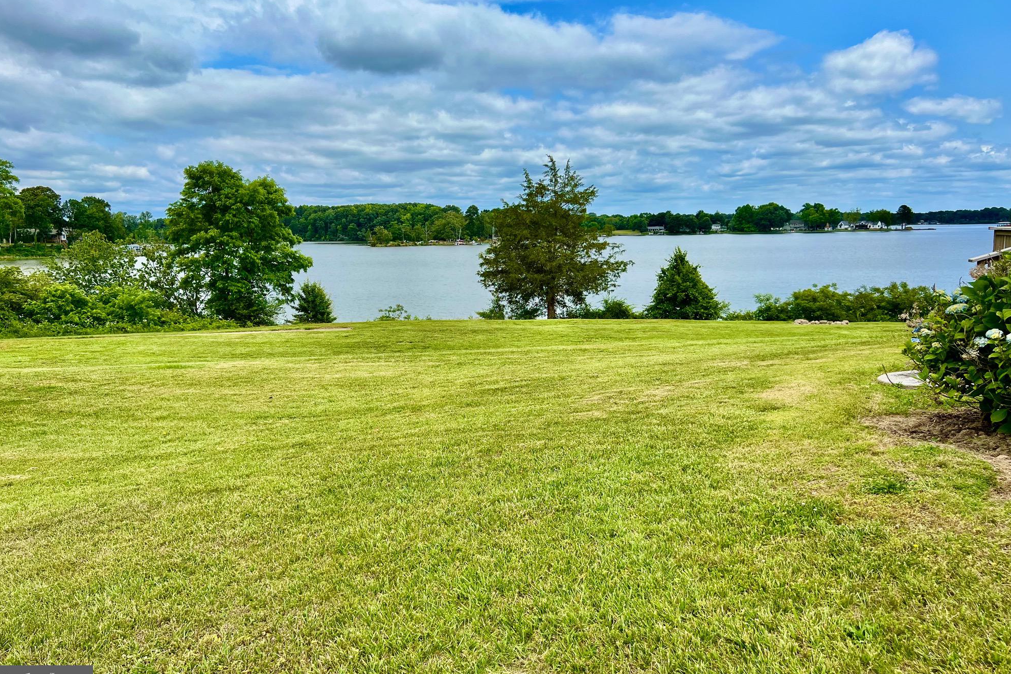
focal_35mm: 28
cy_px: 315
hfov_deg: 65.5
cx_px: 489
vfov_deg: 46.4
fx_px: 786
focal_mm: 5.7
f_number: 1.5
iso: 50
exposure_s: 1/5587
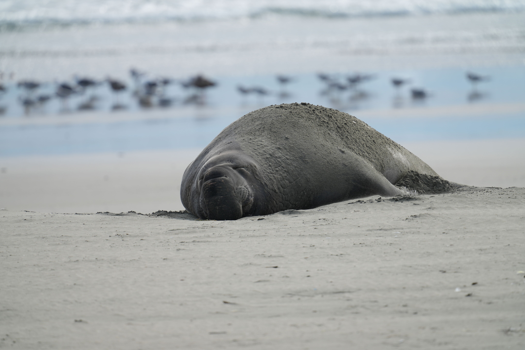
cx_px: 262
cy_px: 175
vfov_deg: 2.3
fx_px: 8764
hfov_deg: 3.4
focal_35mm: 601
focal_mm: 600
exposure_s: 1/500
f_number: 5.6
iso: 200
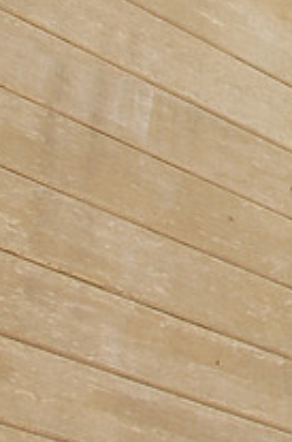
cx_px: 593
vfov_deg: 13.6
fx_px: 1836
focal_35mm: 150
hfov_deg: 8.6
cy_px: 92
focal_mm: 23
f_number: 10
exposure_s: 1/350
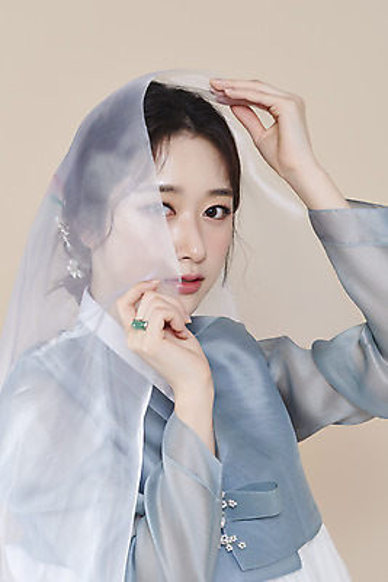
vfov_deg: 19.4
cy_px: 291
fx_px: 1696
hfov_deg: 13.1
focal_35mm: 105
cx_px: 194
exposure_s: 1/125
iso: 64
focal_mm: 105
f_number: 11
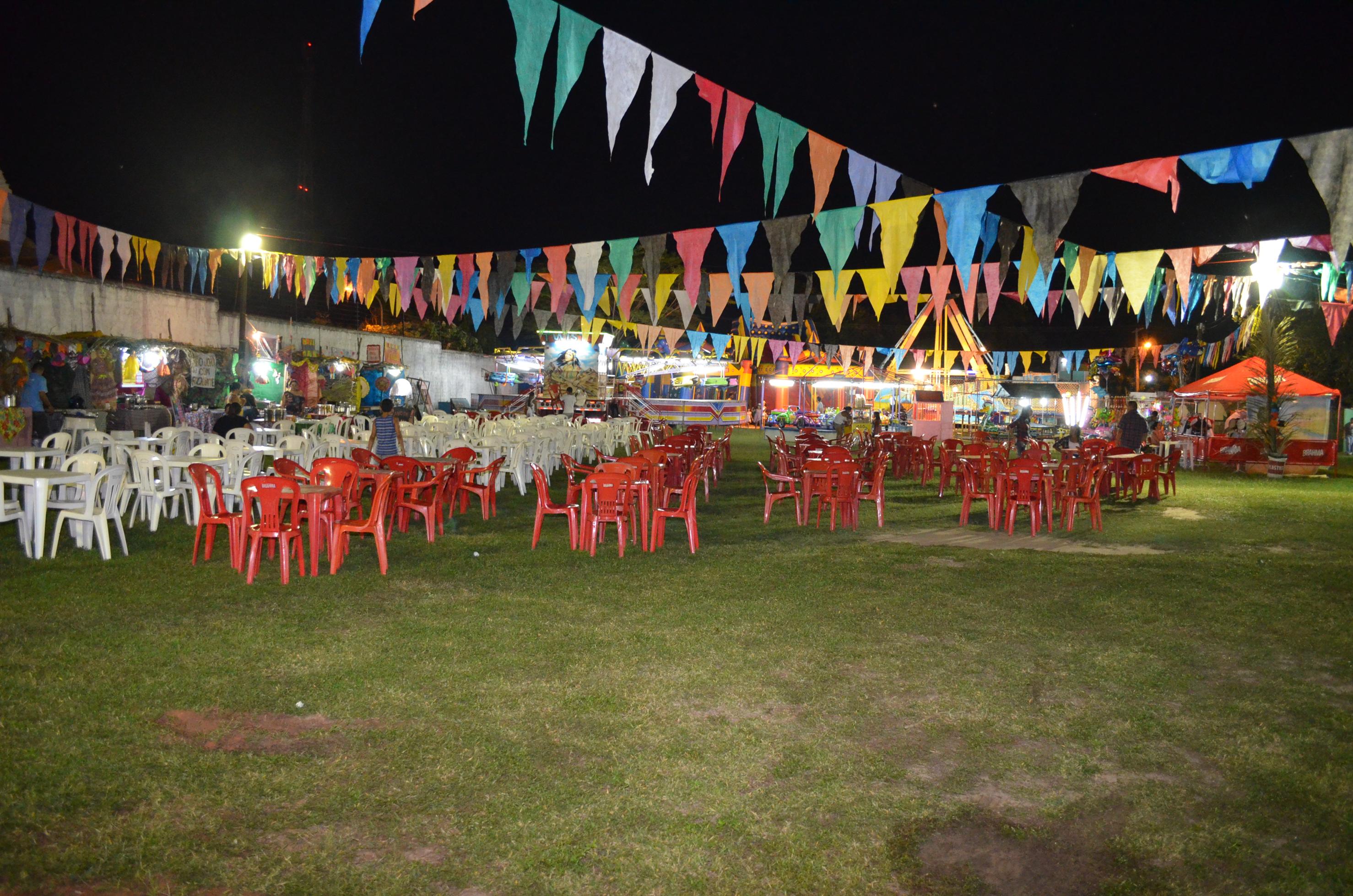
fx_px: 1013
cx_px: 676
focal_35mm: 27
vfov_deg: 47.7
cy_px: 448
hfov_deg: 67.5
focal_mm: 18
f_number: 4
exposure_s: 1/60
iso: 3200
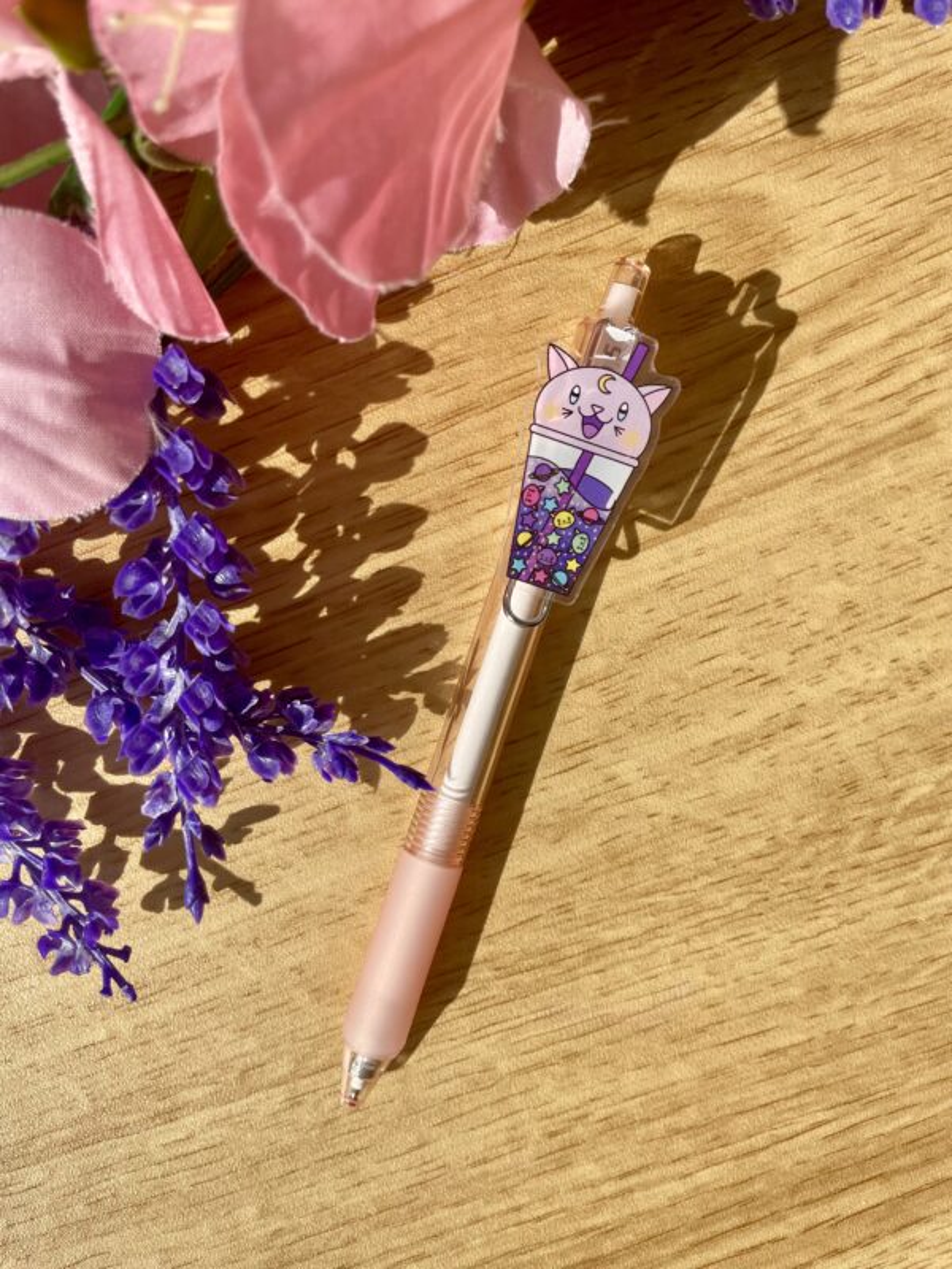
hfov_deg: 53.1
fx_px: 953
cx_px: 476
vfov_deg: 67.3
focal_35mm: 26
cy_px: 634
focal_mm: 4.2
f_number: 1.6
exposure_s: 1/3509
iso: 32
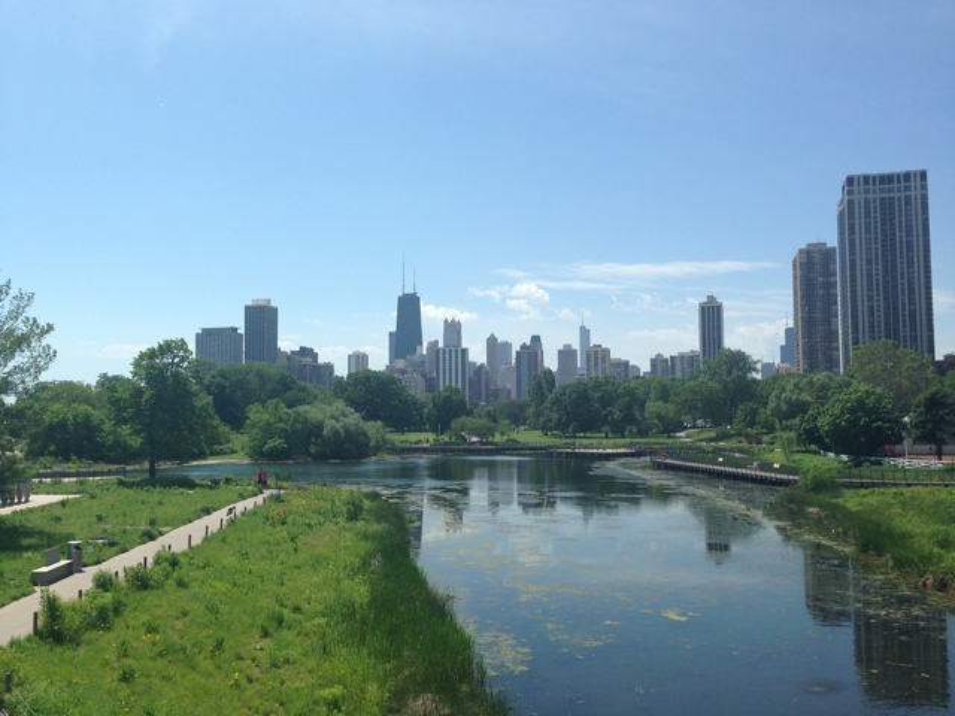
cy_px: 358
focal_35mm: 33
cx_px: 478
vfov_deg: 42.9
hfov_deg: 55.4
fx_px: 910
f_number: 2.4
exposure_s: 1/2169
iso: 50
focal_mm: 4.12
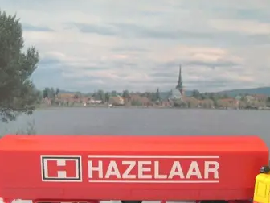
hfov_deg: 32.1
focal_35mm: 60
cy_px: 108
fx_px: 468
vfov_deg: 24.4
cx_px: 158
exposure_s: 1/4.1
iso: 393
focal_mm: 9
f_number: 2.9
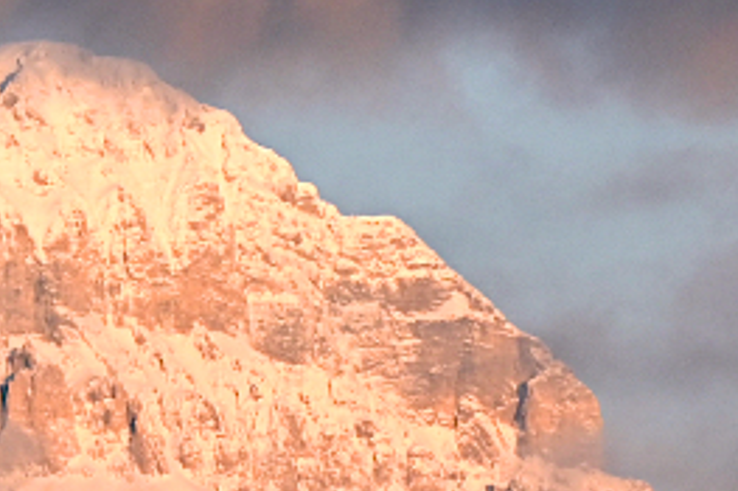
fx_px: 17864
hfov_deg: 2.4
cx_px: -432
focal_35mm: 872
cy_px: 446
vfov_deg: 1.6
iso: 400
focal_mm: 102
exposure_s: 1/125
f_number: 11
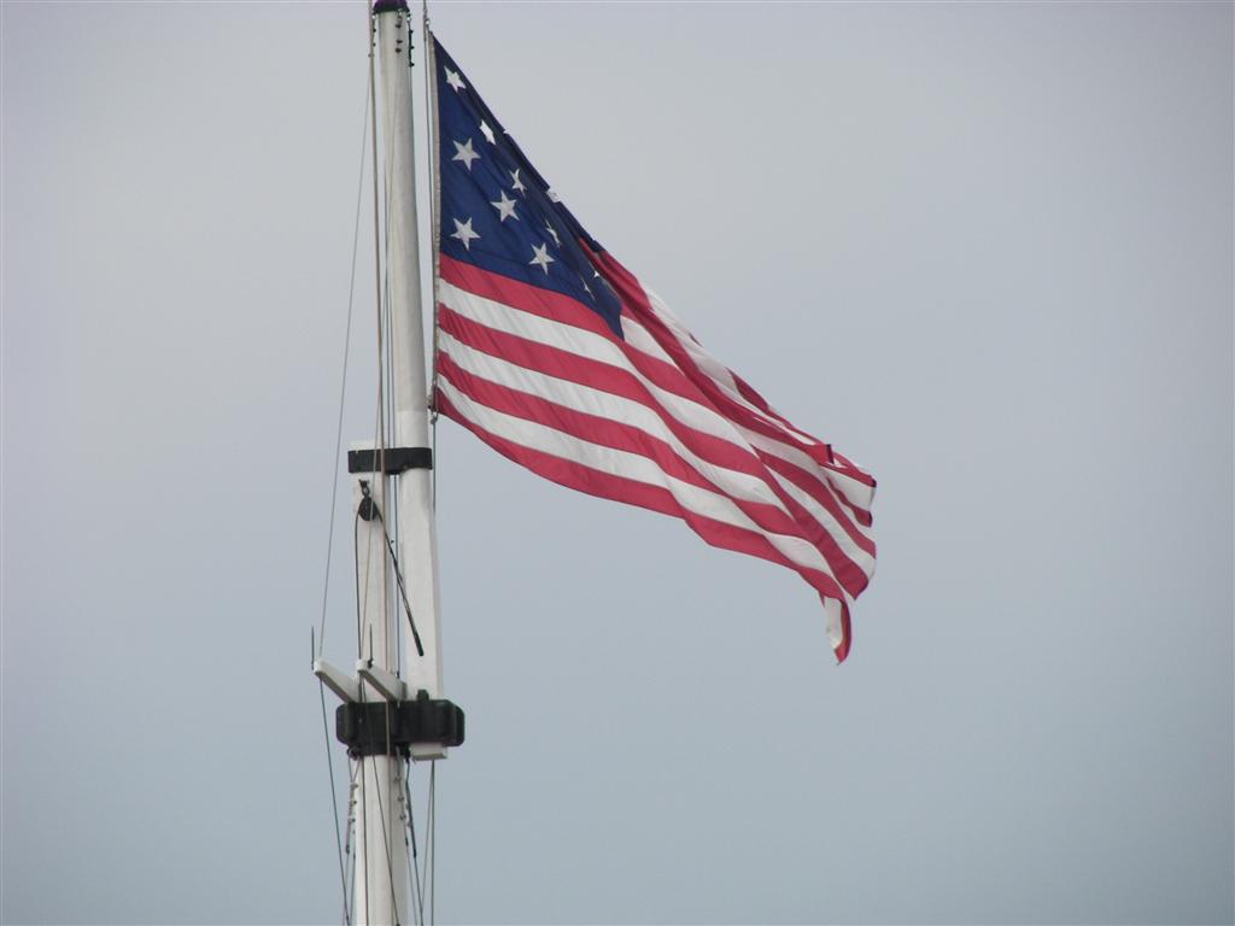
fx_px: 15413
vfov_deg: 3.4
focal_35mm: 432
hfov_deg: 4.6
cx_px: 618
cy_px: 463
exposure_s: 1/500
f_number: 5
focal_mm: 72
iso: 64
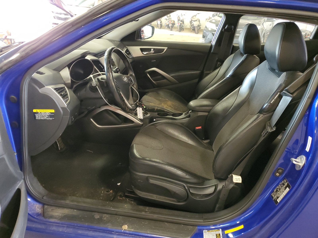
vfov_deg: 53.1
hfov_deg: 67.3
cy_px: 119
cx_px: 159
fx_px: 239
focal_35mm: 26
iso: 317
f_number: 1.5
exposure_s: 1/20
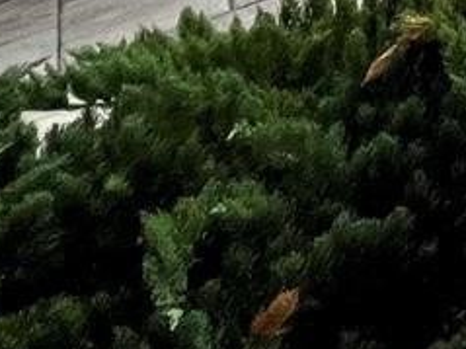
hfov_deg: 13.8
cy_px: -766
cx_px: 1187
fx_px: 1171
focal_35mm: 87
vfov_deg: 10.4
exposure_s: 1/4386
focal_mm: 1.57
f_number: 1.8
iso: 32
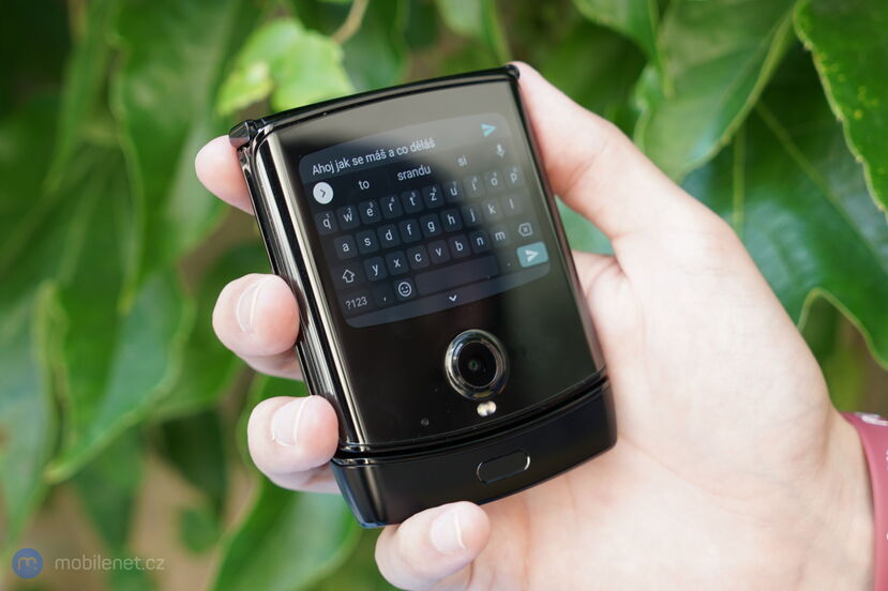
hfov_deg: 32.9
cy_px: 296
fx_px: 1504
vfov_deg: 22.2
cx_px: 444
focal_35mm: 61
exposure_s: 1/80
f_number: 5
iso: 160
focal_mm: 61
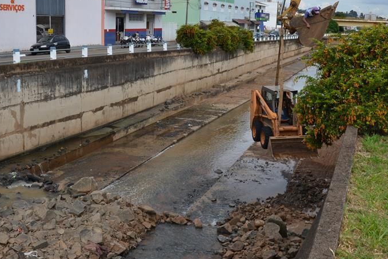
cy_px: 110
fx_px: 496
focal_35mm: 46
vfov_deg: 29.2
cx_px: 195
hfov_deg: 42.7
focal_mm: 18
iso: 180
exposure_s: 1/250
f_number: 8
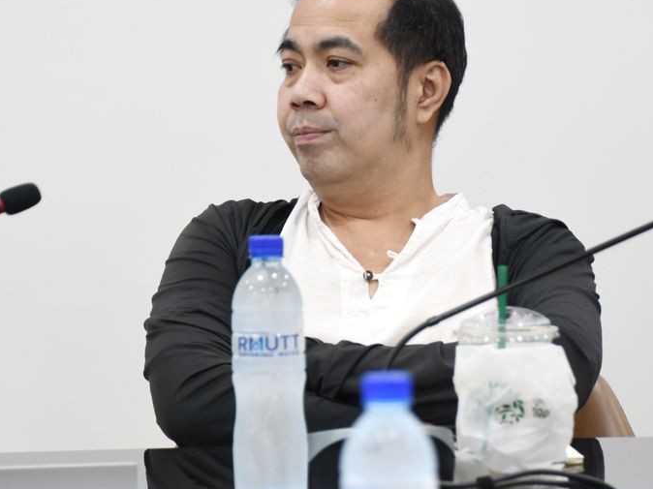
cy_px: 223
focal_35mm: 307
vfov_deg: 4.8
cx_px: 331
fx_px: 5789
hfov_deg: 6.5
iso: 1600
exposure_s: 1/40
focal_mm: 140
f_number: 6
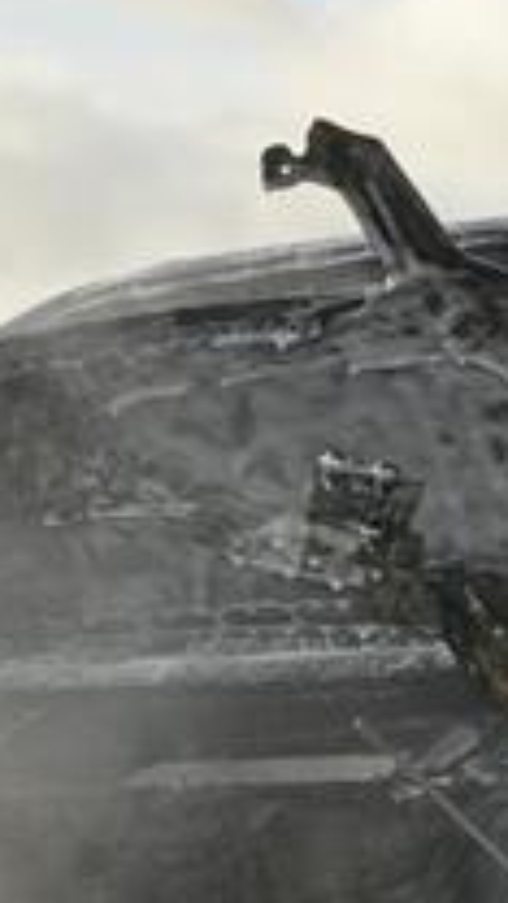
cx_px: 365
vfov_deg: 13.2
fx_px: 3835
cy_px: 953
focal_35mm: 160
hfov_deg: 7.6
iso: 1000
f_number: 20
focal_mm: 25
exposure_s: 1/200
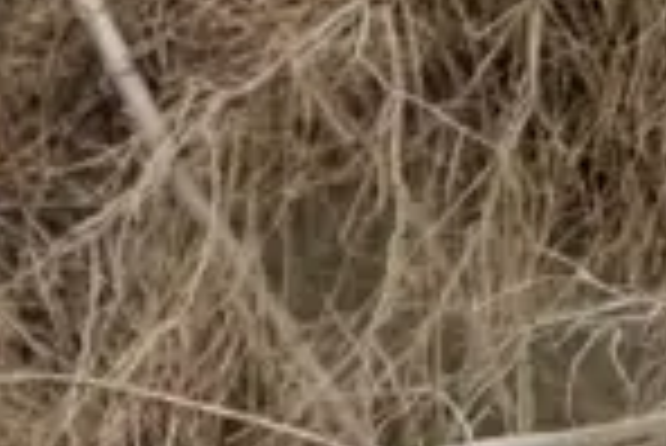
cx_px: -796
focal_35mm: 1354
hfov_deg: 1.5
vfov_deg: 1.0
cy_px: 318
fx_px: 25073
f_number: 4
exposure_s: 1/320
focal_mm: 200
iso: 100
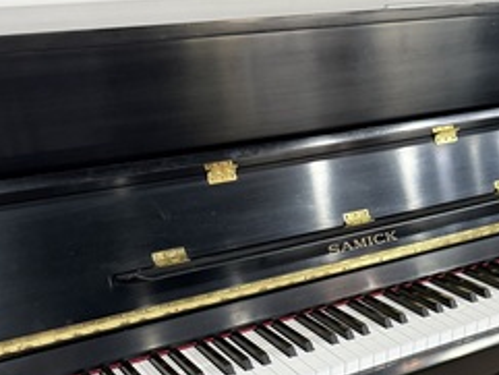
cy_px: 325
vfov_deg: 26.8
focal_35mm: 53
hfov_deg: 36.1
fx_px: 764
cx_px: 268
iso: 400
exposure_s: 1/60
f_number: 1.78
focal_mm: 6.76
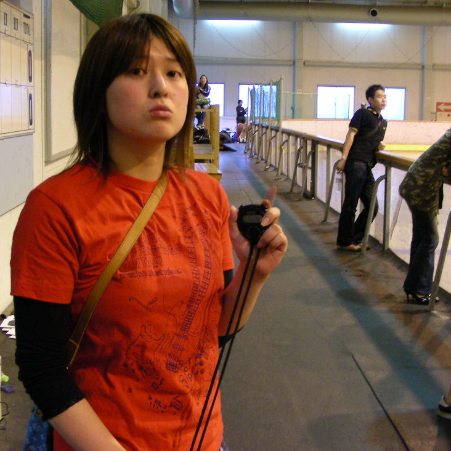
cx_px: 158
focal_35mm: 47
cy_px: 221
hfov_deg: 35.8
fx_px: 693
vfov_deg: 36.1
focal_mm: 6.3
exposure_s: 1/8.6
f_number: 3.5
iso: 200
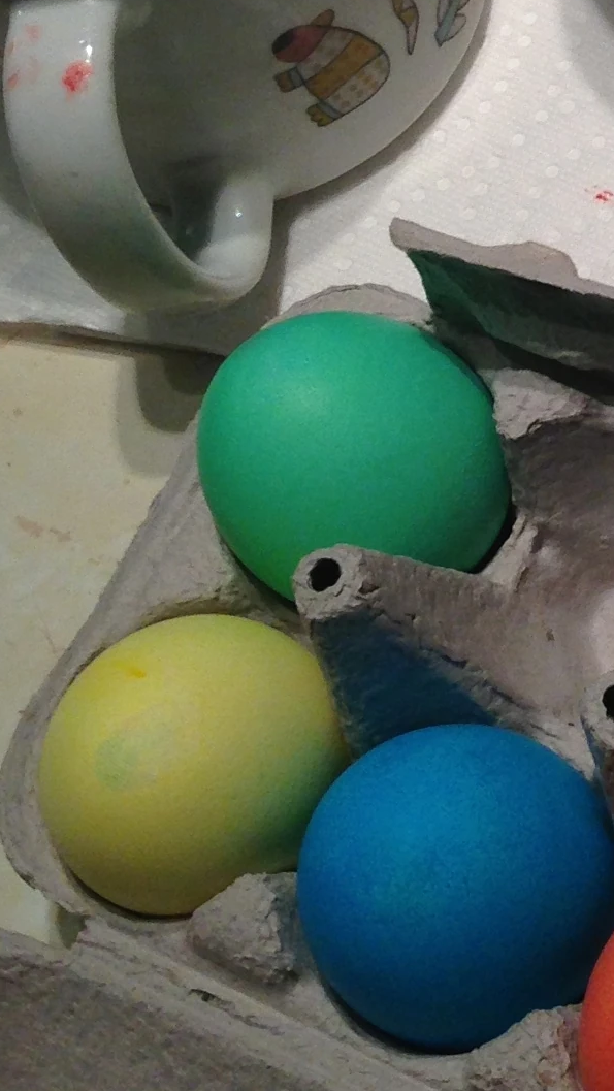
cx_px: 1053
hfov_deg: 10.4
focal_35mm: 111
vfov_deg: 18.6
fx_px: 3211
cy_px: -82
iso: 64
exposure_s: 1/60
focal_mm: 4.13
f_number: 2.4
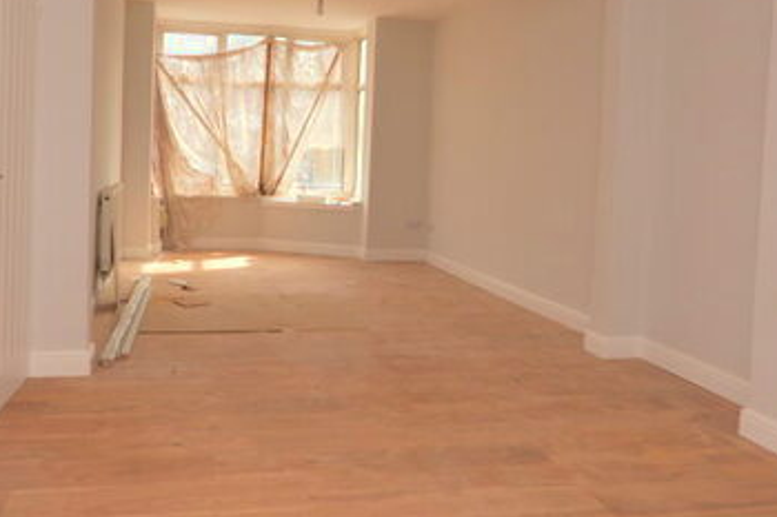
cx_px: 306
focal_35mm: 30
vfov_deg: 42.9
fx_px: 647
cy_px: 164
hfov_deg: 61.4
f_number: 5.6
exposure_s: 1/125
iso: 360
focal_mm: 10
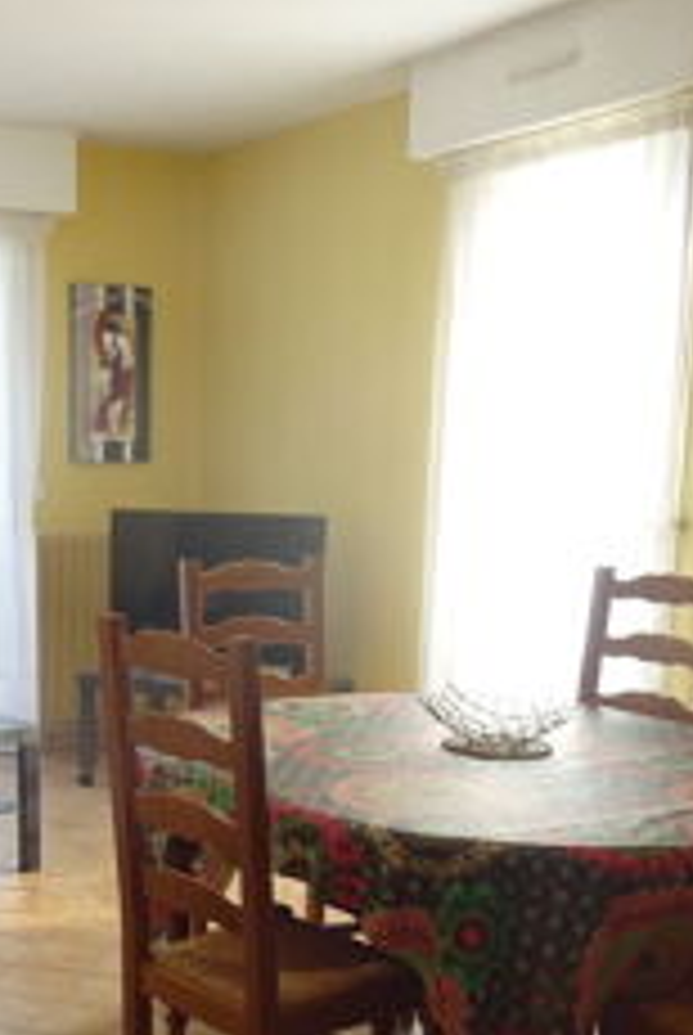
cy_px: 770
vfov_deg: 37.3
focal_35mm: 52
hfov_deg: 25.6
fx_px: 1497
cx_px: 135
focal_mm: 4.1
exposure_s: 1/30
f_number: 3.5
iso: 100
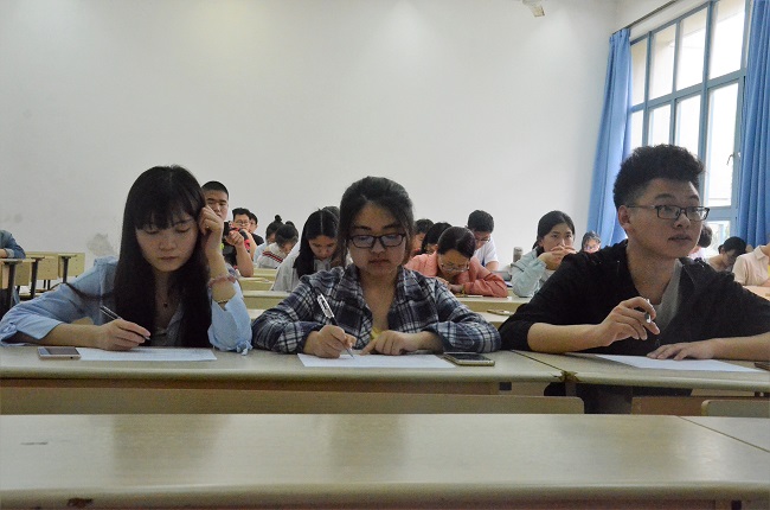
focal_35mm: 45
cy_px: 255
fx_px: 960
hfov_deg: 43.7
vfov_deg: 29.7
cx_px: 385
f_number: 10
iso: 6400
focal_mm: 30
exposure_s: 1/160
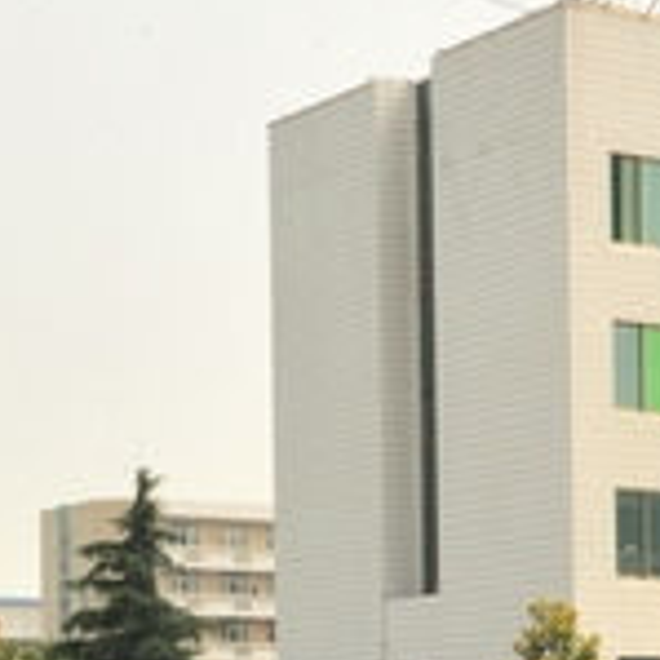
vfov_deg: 13.1
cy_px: 760
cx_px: 749
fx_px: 2804
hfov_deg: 13.1
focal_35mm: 130
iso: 1000
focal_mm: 35
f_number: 22
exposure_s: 1/250
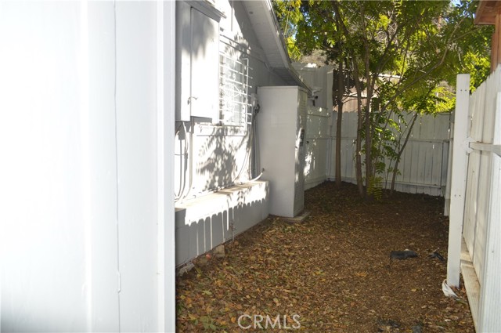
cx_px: 250
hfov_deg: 67.4
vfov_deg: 47.8
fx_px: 375
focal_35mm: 27
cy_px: 166
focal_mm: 18
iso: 100
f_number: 5.6
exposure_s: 1/200
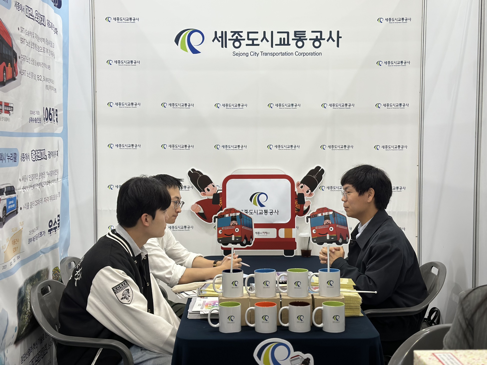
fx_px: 675
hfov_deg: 39.7
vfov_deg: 30.3
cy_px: 182
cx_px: 244
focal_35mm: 48
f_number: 1.78
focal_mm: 6.86
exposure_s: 1/120
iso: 100
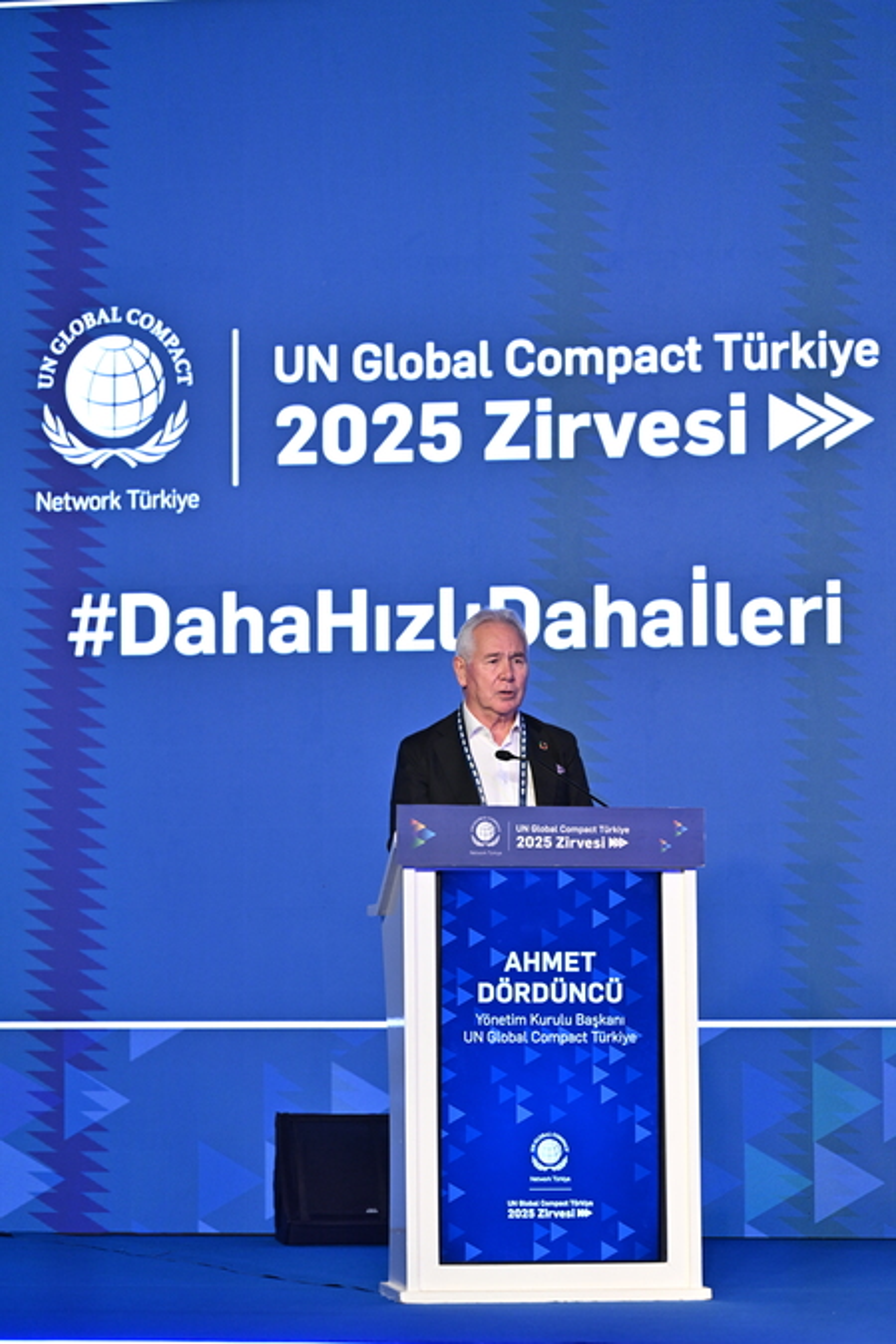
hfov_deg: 9.8
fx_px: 5226
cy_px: 672
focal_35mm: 140
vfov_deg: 14.7
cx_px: 448
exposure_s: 1/250
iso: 1600
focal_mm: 140
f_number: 3.5
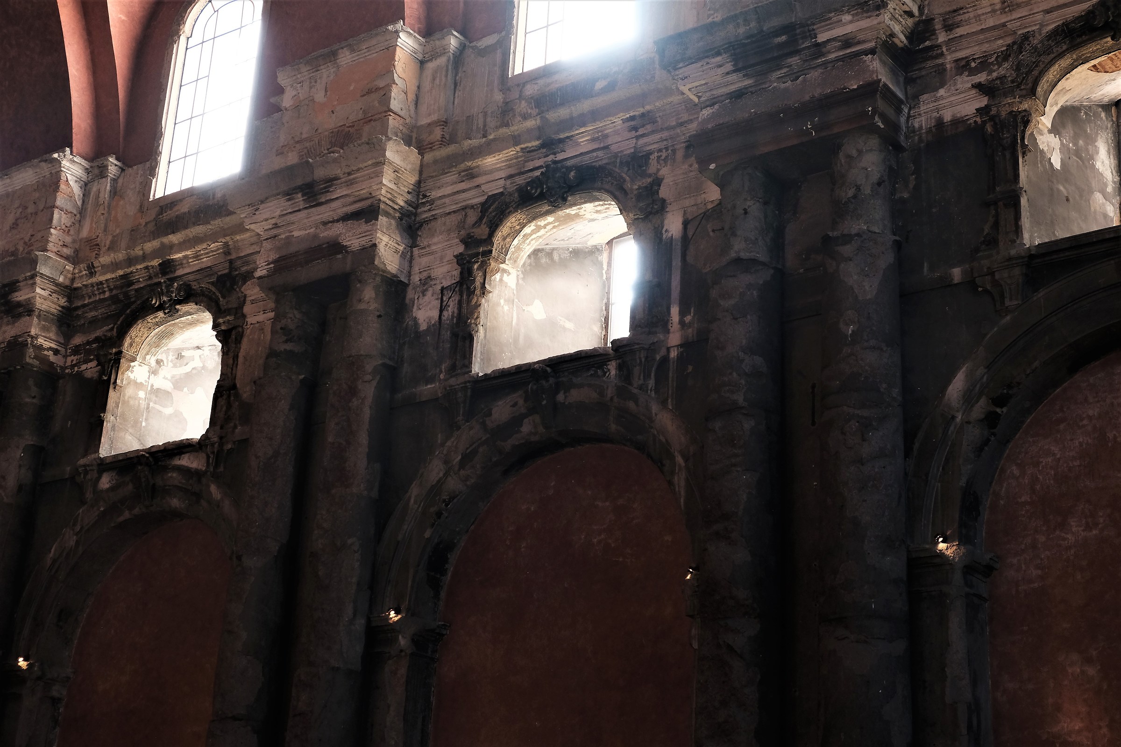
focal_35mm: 55
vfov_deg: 24.6
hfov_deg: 36.2
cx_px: 560
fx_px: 1713
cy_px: 374
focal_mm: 36.6
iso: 800
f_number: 5.6
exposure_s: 1/60
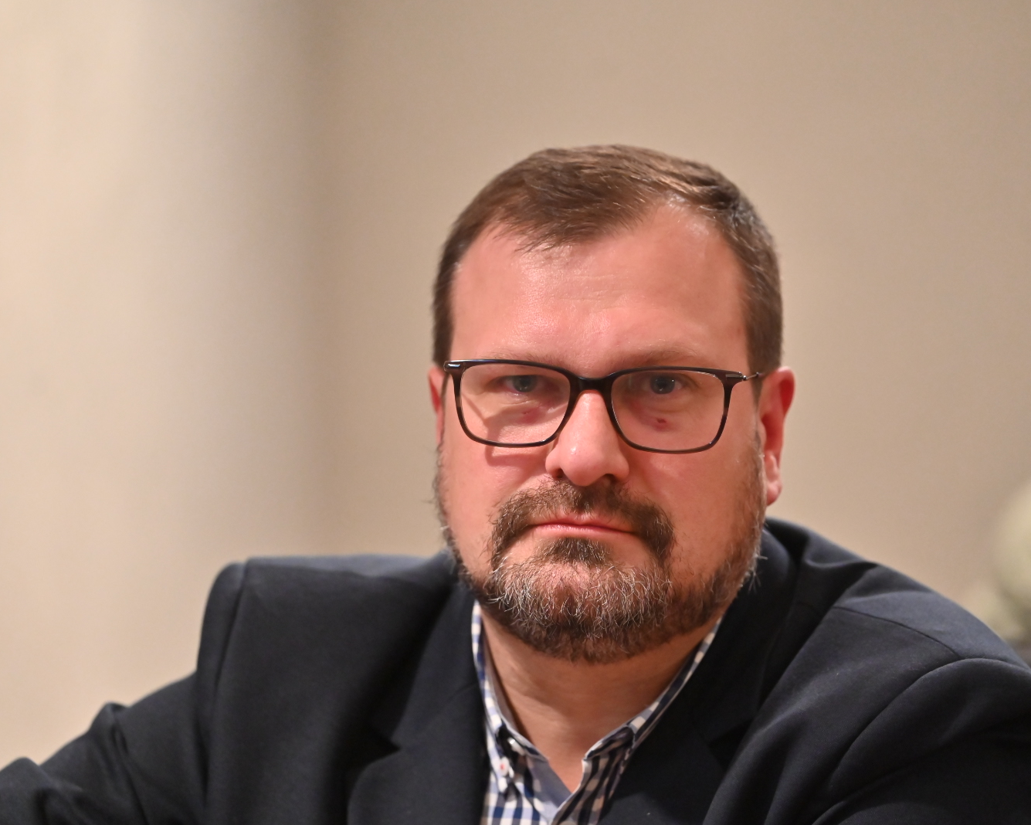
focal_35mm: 205
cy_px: 416
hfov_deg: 9.4
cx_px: 602
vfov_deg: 7.5
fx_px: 6255
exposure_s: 1/400
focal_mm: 180
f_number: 2.8
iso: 4000
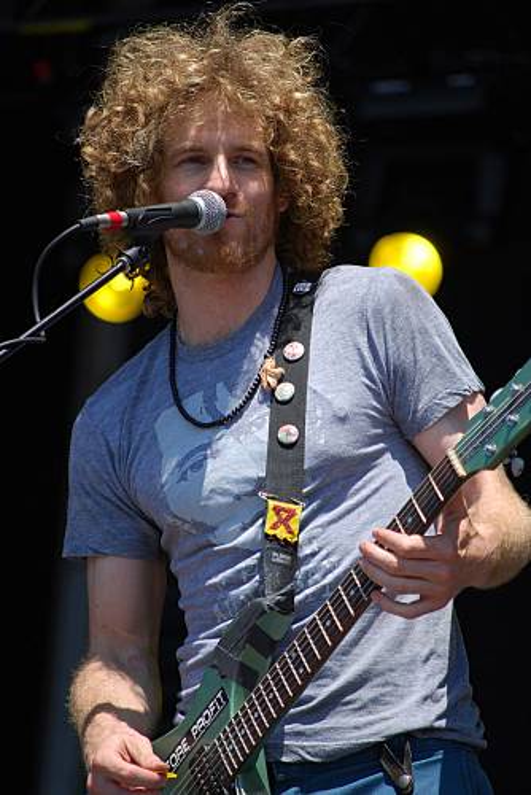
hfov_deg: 5.1
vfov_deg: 7.6
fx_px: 5965
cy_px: 398
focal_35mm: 270
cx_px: 266
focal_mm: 180
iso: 200
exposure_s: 1/500
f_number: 5.6
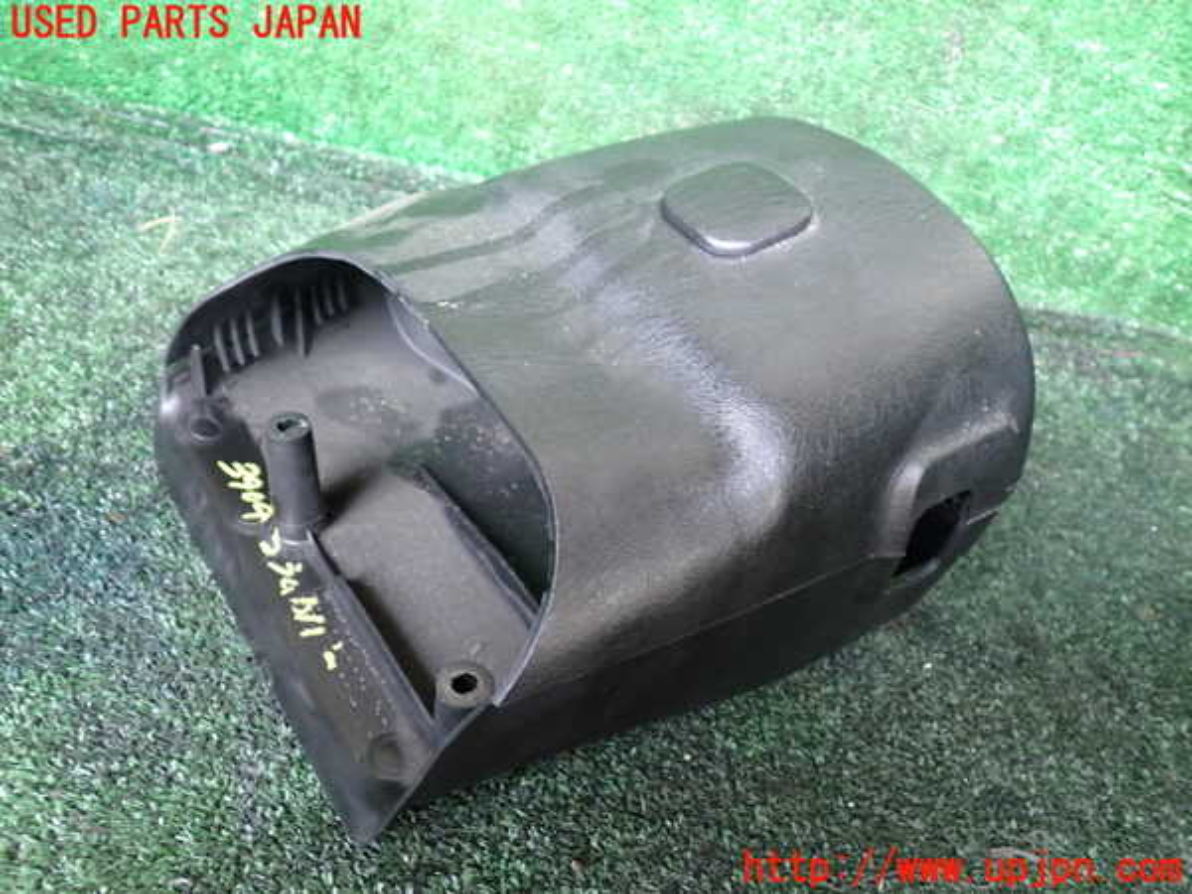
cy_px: 447
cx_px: 596
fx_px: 1033
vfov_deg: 46.8
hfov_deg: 60.0
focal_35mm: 30
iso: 640
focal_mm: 5.4
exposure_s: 1/30
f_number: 2.3
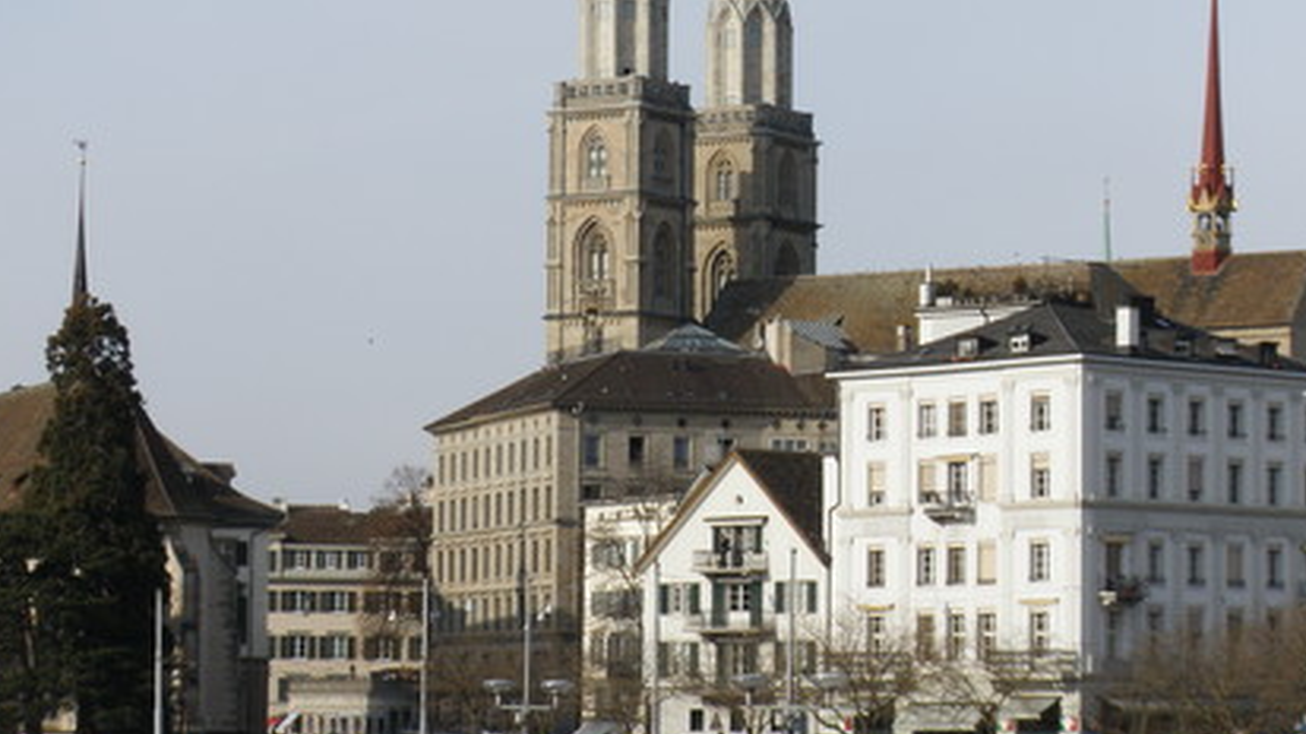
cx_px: 669
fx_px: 4881
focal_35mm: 141
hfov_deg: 15.2
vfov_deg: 8.6
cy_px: 277
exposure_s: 1/100
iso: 80
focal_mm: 21
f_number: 14
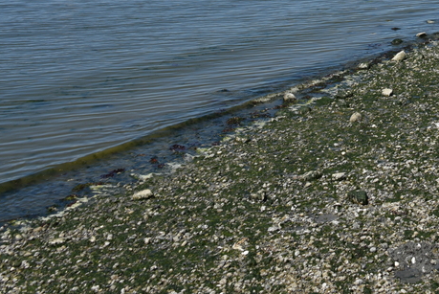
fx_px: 952
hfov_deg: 24.1
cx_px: 496
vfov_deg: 16.6
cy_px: -89
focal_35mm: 78
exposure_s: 1/320
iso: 100
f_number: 9
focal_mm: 28
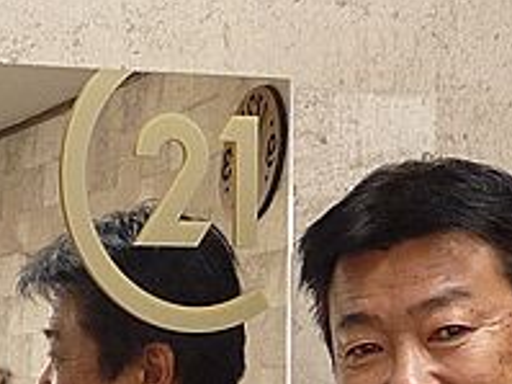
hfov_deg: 13.3
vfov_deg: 9.9
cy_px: 603
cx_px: -64
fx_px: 2143
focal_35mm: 145
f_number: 2.8
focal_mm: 4.4
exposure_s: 1/40
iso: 100
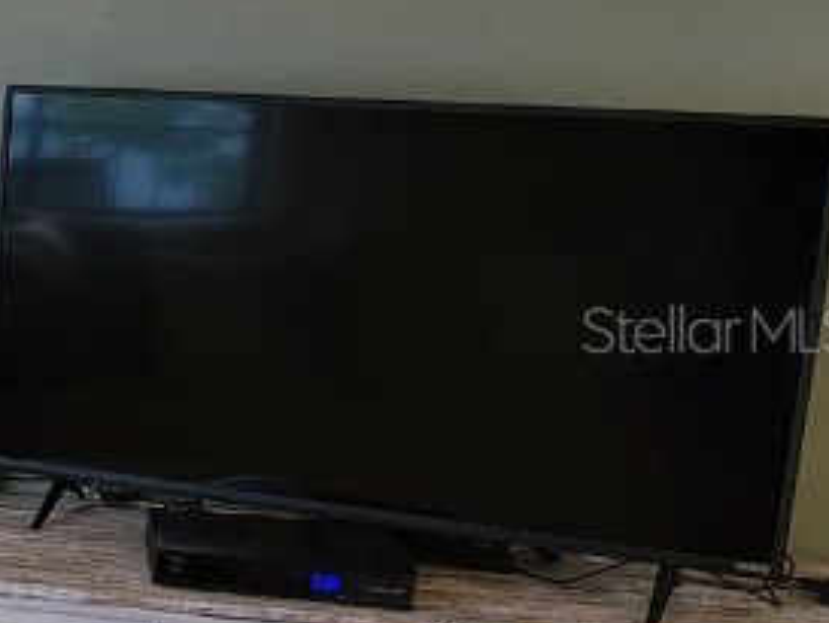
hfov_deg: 17.4
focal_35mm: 90
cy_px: 328
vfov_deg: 16.4
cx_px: -686
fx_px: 2156
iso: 160
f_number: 1.8
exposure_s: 1/120
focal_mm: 6.7
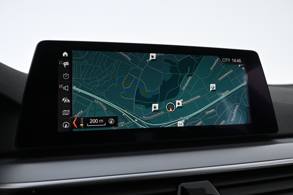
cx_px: 146
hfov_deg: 61.9
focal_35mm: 30
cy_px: 98
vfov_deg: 43.6
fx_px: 244
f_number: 4.5
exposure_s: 1/80
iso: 2500
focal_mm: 20
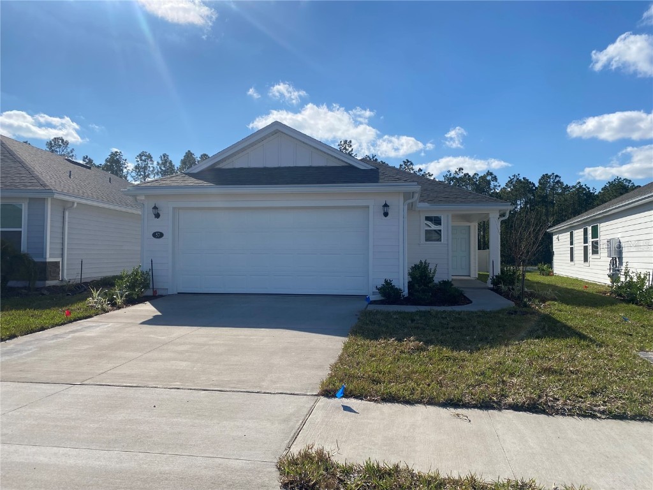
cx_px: 326
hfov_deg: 67.3
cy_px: 245
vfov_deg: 53.1
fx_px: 490
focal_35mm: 26
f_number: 1.8
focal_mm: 4.25
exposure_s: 1/5495
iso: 32
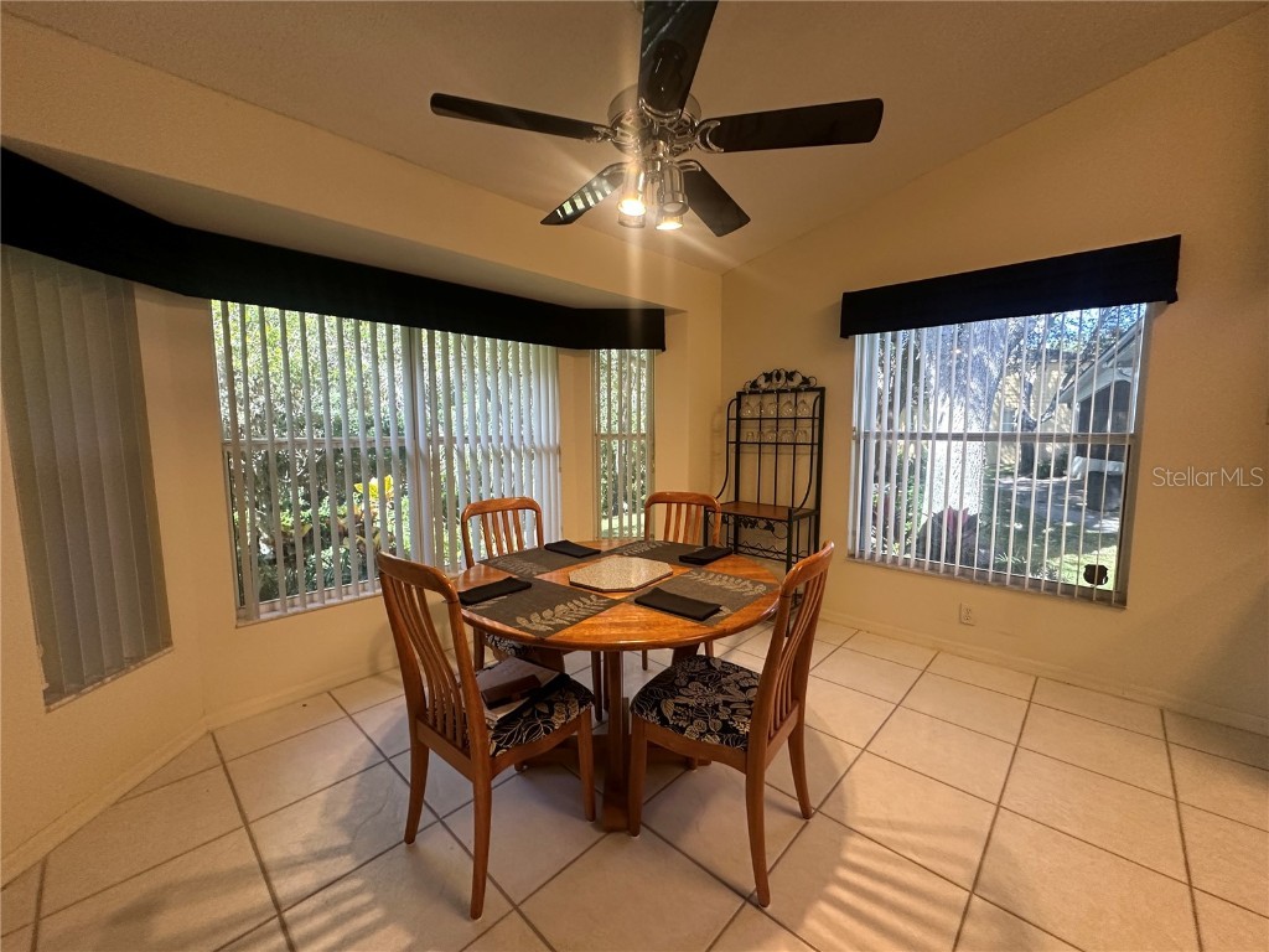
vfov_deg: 85.7
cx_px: 634
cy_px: 476
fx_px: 513
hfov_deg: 102.1
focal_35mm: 14
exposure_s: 1/60
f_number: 2.2
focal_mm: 2.22
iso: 250
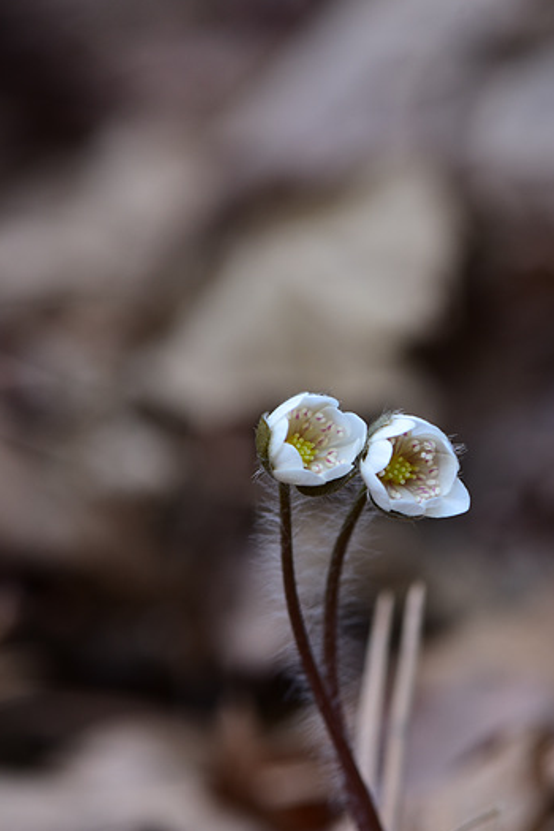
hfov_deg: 7.6
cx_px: 305
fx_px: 4155
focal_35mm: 180
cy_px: 526
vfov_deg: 11.4
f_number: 10
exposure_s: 1/40
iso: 320
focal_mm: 105
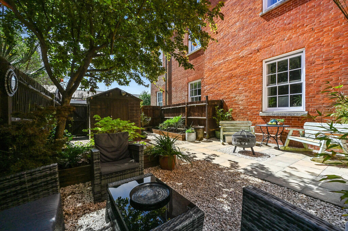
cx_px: 174
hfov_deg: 104.3
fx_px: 135
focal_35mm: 14
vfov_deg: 81.1
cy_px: 116
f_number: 10
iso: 400
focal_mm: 14
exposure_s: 1/1250
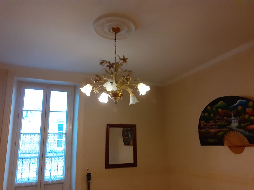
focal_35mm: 27
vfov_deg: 51.4
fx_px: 198
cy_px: 95
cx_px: 127
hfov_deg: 65.3
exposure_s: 1/25
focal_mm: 3.6
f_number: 1.9
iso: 250
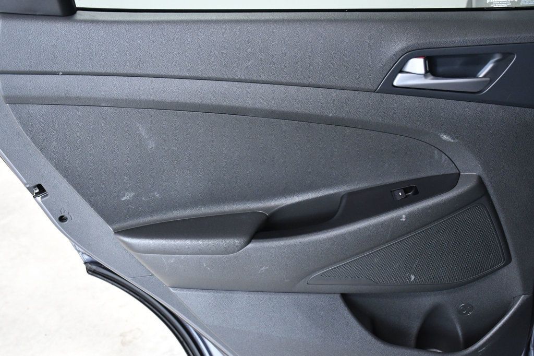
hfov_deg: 43.6
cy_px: 178
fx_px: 667
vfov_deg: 29.8
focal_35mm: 45
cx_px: 267
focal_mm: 30
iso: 2500
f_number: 5.6
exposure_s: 1/125
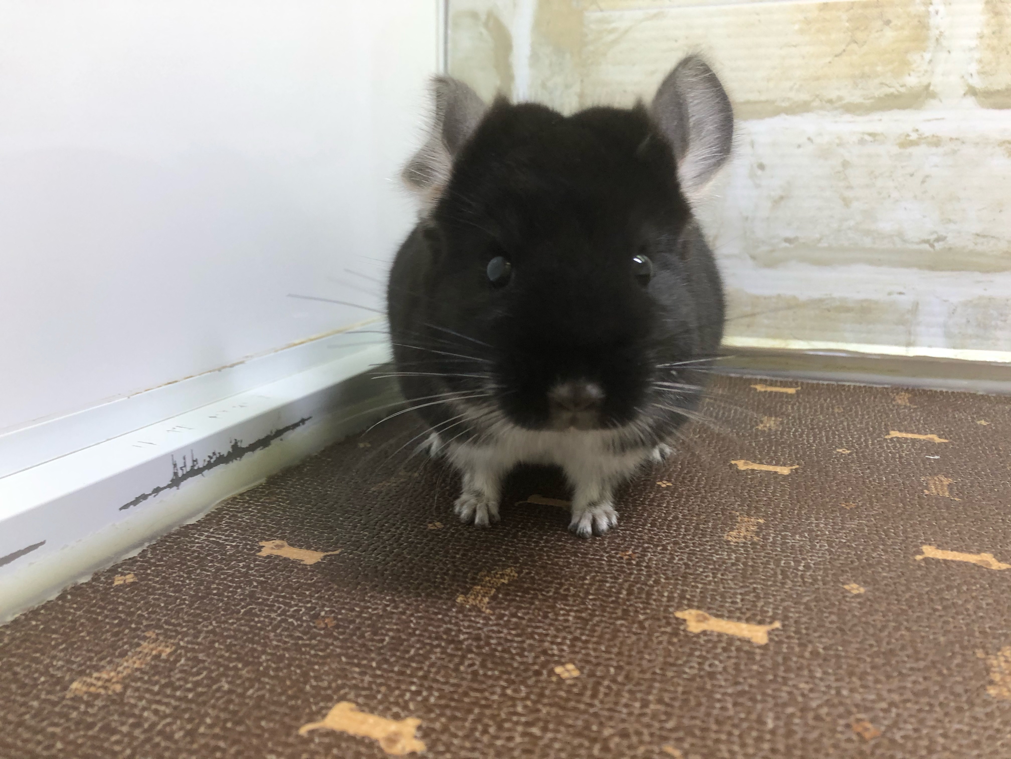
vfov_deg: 49.7
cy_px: 380
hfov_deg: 63.4
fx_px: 818
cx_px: 506
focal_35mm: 28
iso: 25
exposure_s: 1/30
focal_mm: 3.99
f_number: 1.8
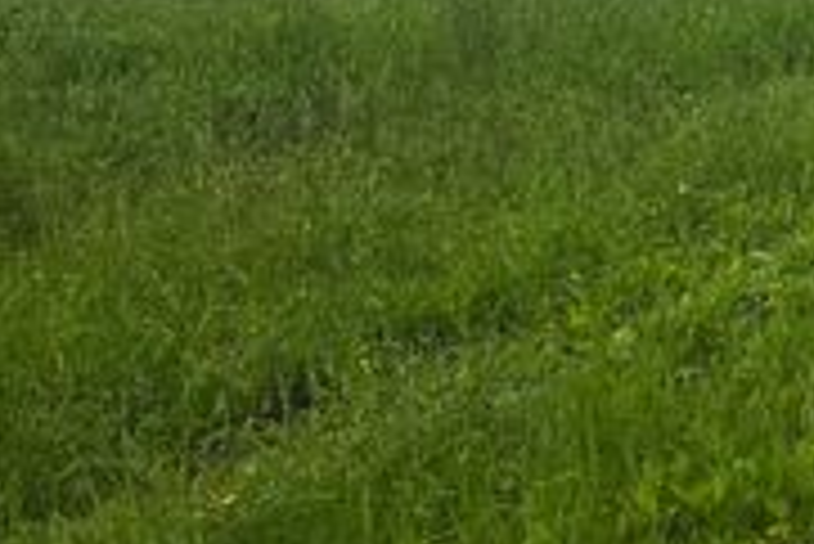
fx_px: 1290
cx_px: 960
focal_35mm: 57
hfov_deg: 30.2
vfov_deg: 22.2
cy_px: -88
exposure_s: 1/984
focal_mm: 6.3
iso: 12
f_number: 1.7
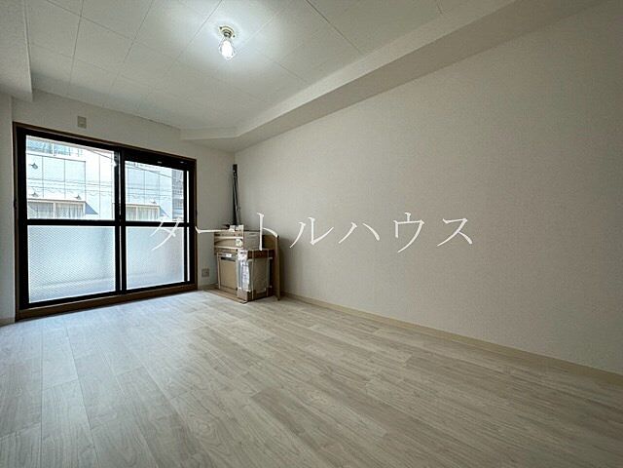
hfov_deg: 102.1
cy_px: 234
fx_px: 252
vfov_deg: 85.7
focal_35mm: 14
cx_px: 312
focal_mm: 2.22
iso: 100
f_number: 2.2
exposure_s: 1/120
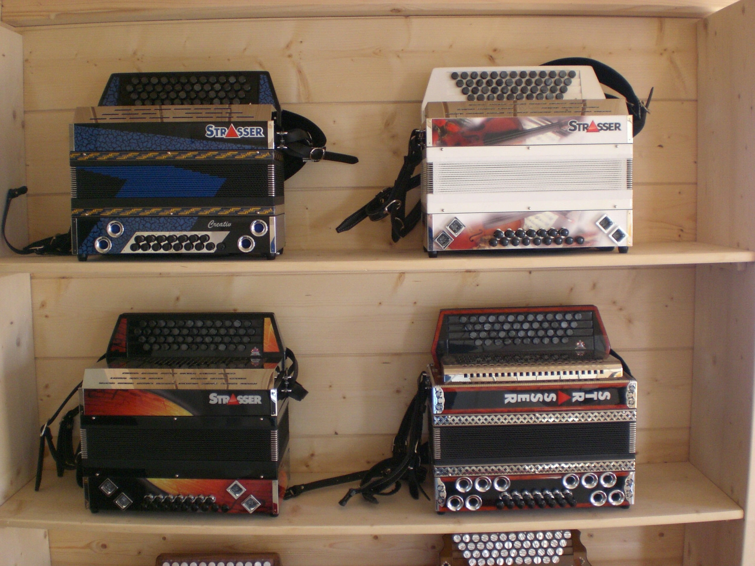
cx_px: 378
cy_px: 283
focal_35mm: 38
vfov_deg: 37.7
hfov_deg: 49.0
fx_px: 829
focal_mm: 6.3
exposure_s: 1/60
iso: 200
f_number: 3.1
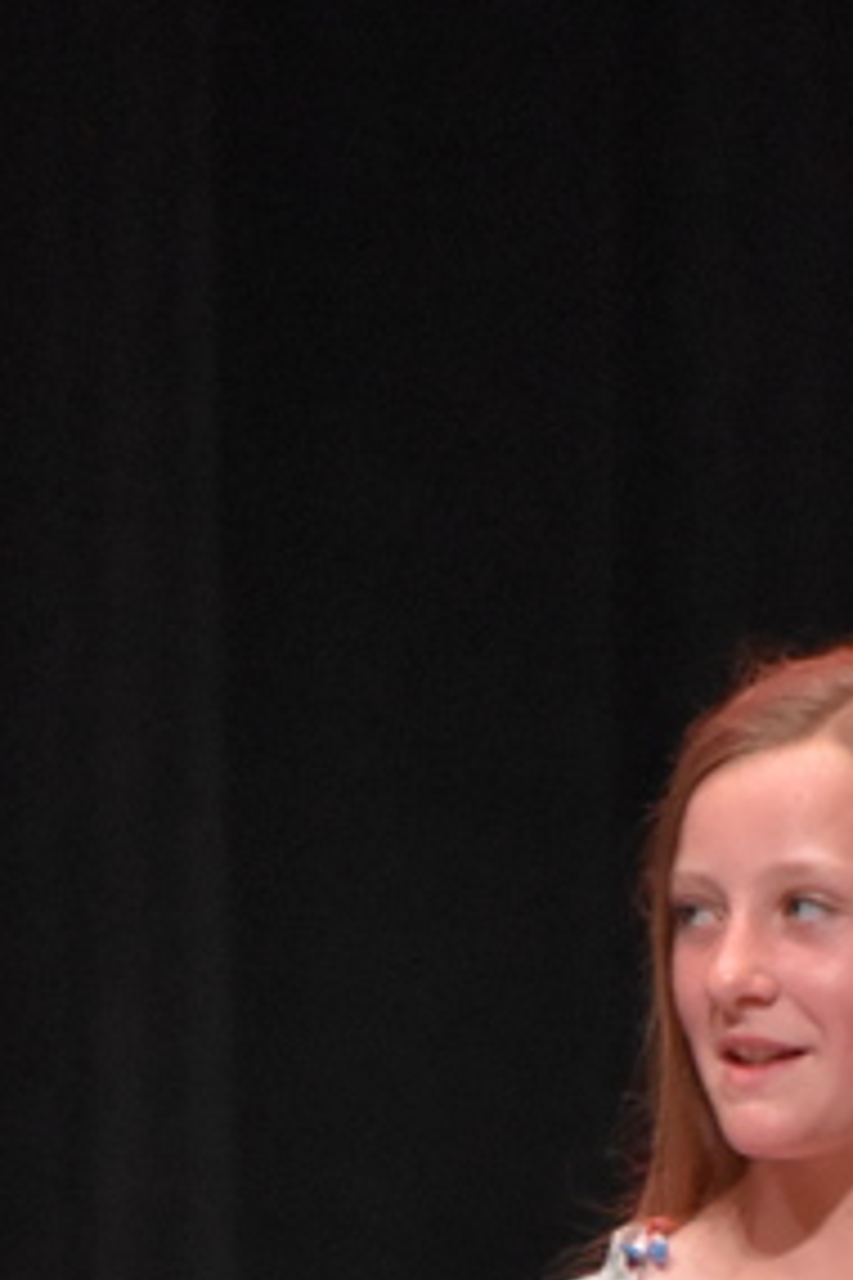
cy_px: 1954
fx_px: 31551
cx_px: 662
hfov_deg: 1.5
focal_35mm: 888
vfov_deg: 2.3
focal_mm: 165
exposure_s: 1/500
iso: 3600
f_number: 5.3
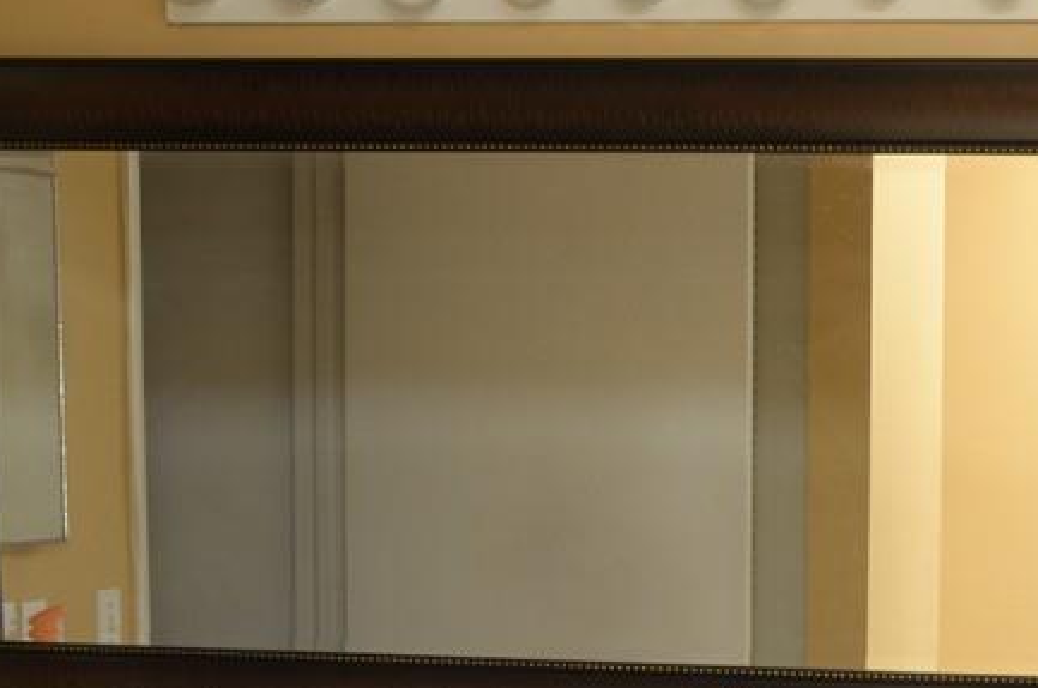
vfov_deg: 14.1
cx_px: 1104
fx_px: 2713
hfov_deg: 20.8
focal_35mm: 94
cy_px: 802
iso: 400
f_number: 7.1
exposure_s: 1/60
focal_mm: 25
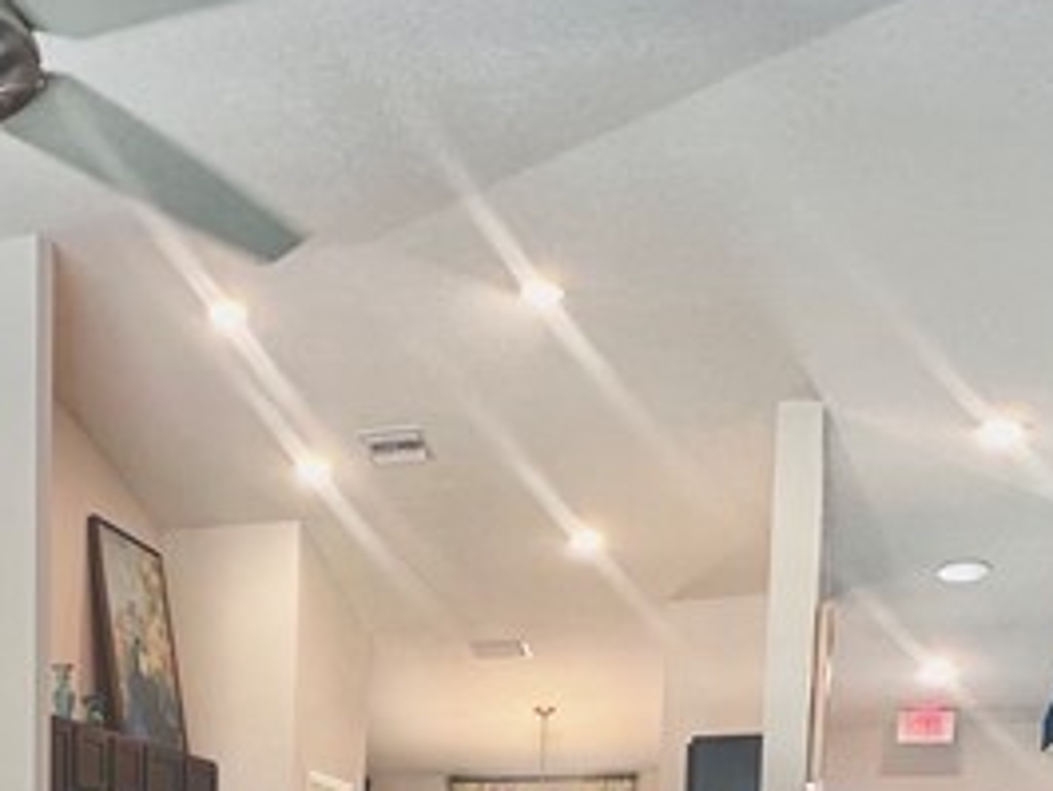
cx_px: 151
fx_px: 1643
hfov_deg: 34.0
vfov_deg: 23.1
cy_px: 1101
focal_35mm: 54
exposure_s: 1/120
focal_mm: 2.22
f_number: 2.2
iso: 200
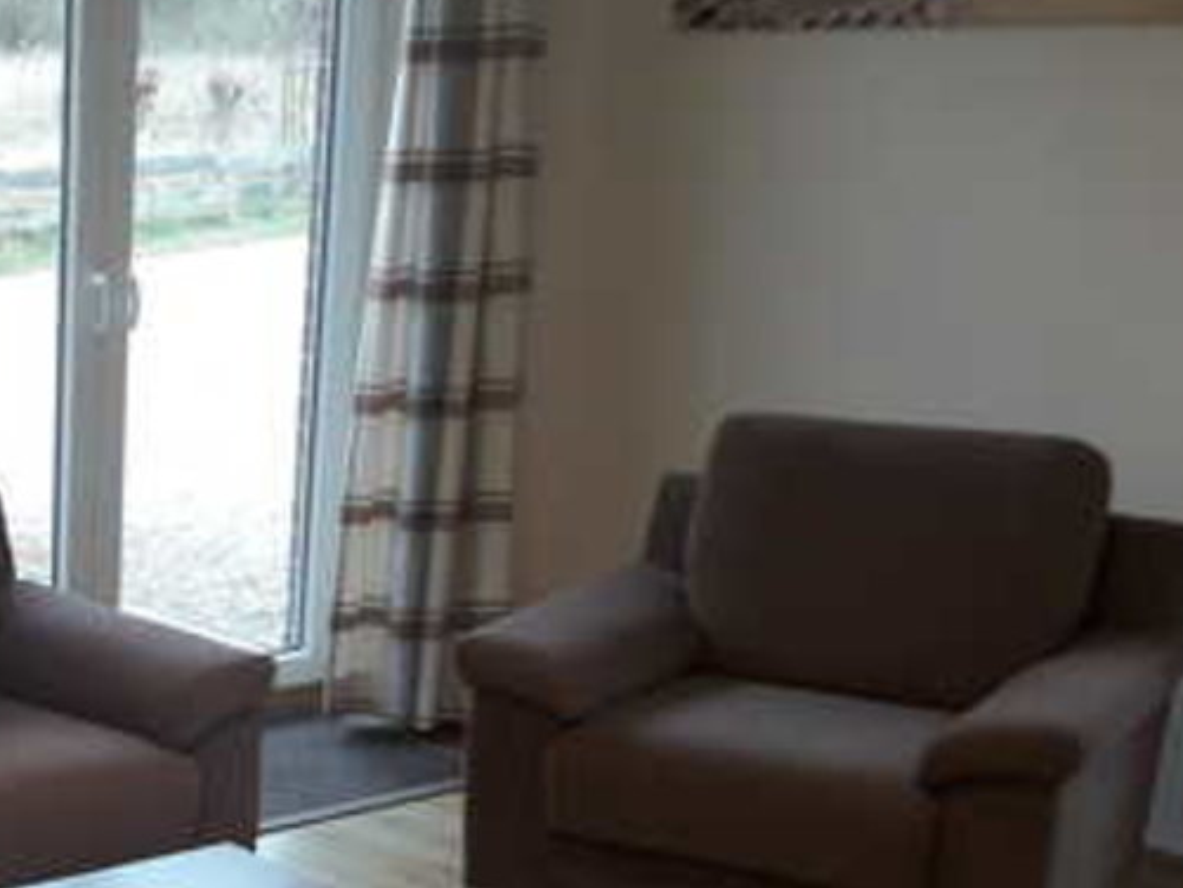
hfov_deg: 26.4
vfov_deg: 21.4
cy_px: 820
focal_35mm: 67
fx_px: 2290
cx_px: -161
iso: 80
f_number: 1.9
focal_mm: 3.7
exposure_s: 1/33
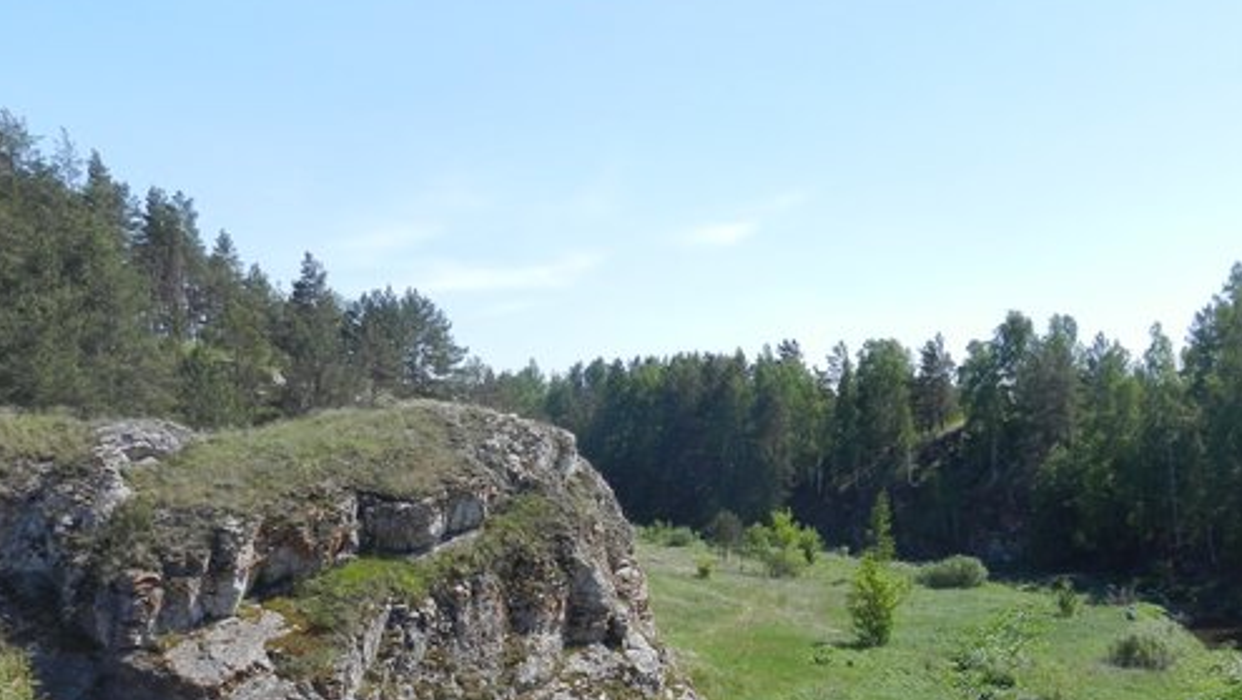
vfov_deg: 26.7
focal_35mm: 44
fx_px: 1450
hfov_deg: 46.4
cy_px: 557
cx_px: 655
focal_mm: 4.5
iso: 160
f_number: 3.5
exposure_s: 1/1250
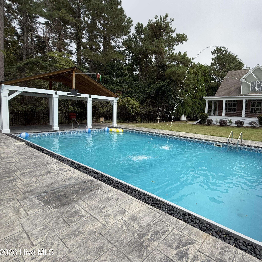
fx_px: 154
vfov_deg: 80.6
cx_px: 183
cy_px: 122
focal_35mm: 18
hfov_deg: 77.0
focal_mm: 2.22
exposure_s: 1/1613
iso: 50
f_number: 2.2
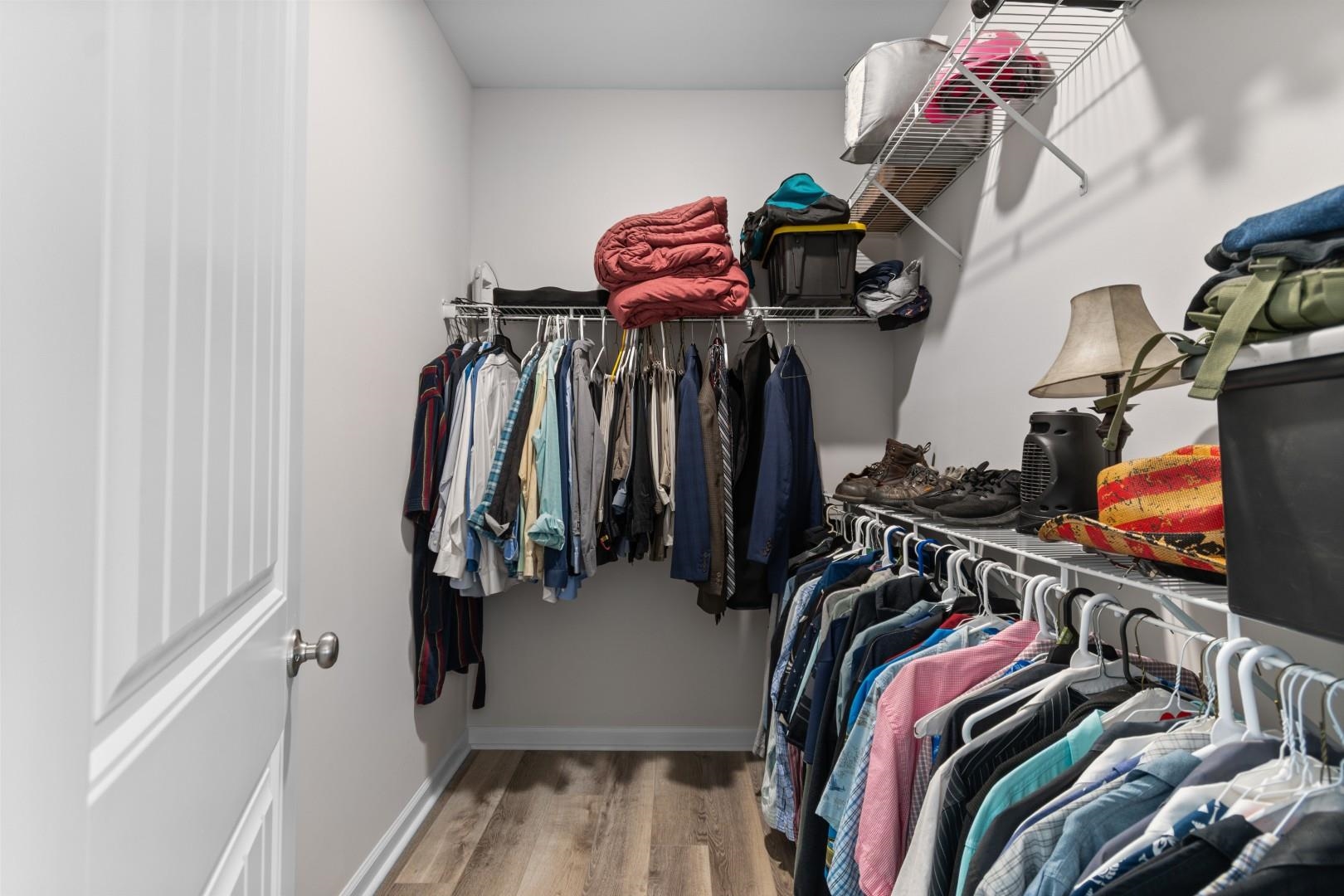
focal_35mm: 16
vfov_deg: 73.7
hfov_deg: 96.7
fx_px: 597
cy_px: 448
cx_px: 672
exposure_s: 1.3
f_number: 4.8
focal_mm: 11
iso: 100
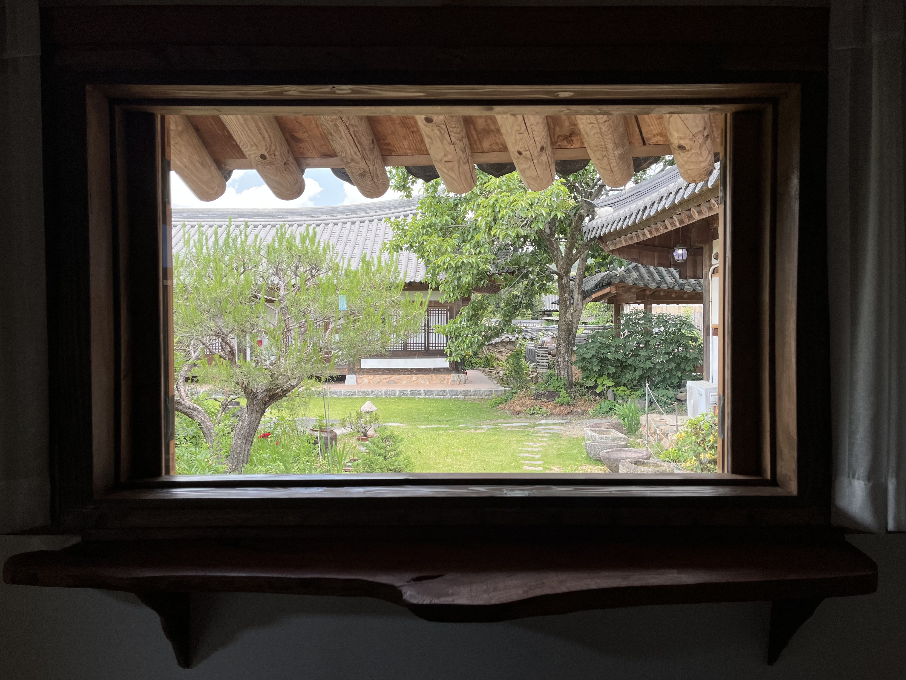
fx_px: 680
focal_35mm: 26
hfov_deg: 67.3
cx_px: 453
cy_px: 340
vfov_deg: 53.1
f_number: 1.6
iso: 40
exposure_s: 1/120
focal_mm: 5.1
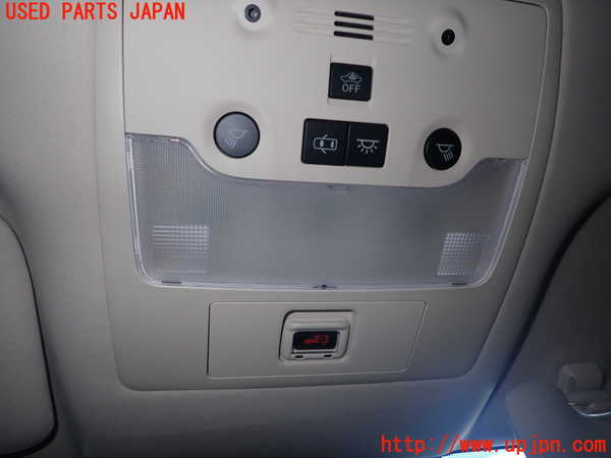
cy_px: 229
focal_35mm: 25
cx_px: 306
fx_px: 441
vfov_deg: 54.9
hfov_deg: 69.4
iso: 200
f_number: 5.6
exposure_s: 1/30
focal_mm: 4.5
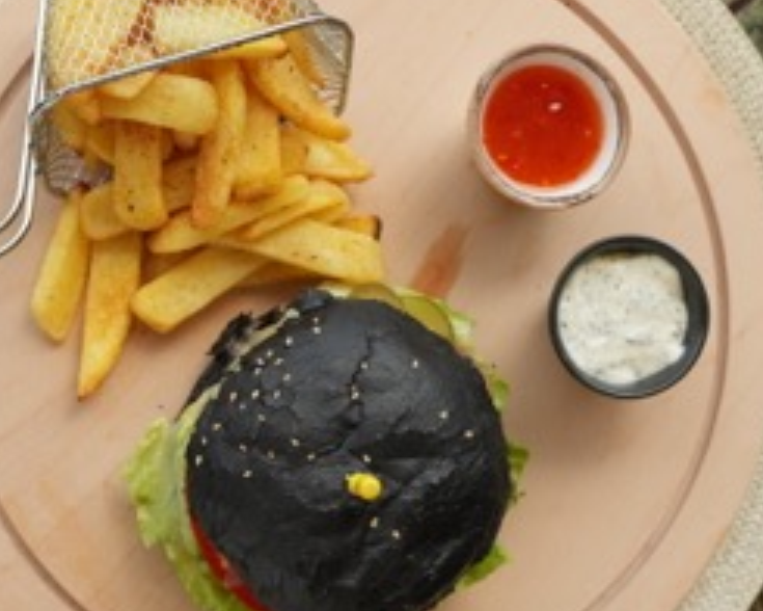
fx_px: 1942
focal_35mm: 86
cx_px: 427
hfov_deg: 22.2
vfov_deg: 17.8
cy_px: 447
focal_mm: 35
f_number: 2.8
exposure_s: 1/640
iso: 200
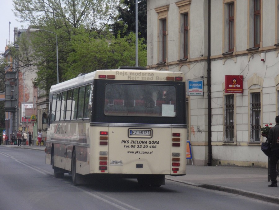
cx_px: 140
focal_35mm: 146
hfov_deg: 13.5
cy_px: 105
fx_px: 1177
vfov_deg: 10.2
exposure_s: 1/500
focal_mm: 26.2
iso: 250
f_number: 5.6
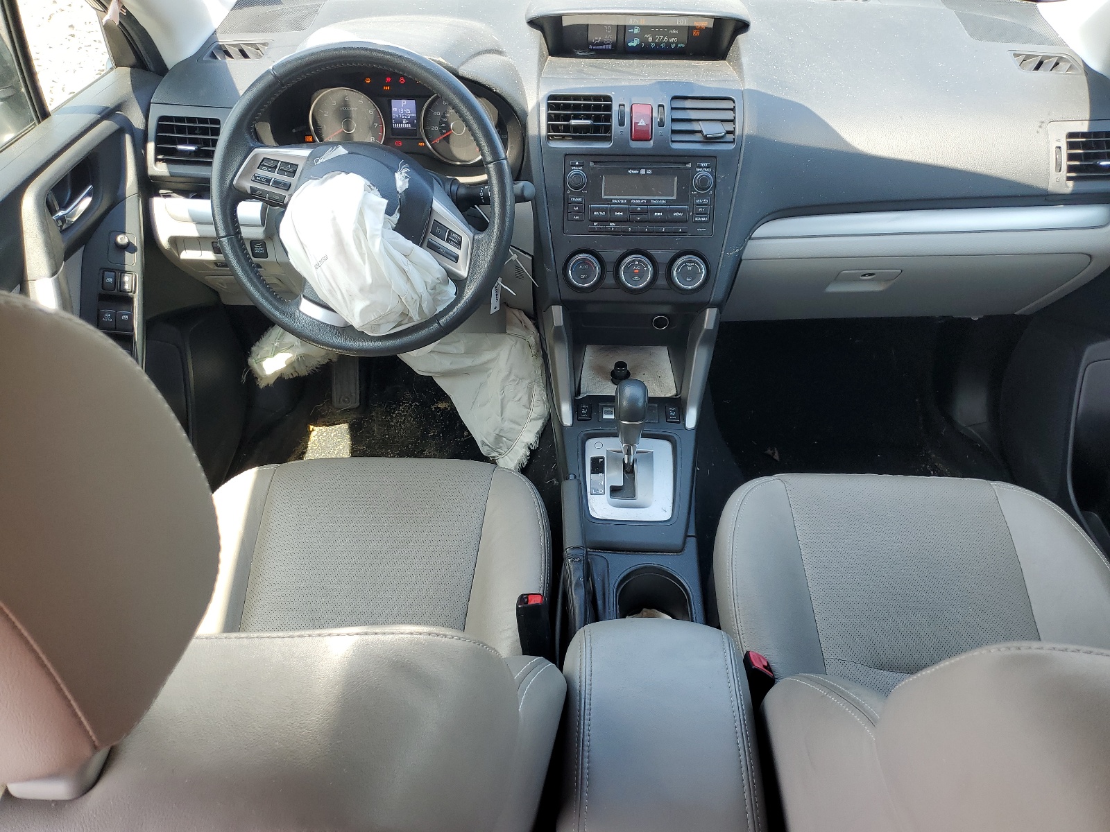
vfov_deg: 53.1
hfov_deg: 67.3
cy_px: 416
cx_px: 555
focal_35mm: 26
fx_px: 834
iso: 50
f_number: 1.5
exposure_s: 1/256
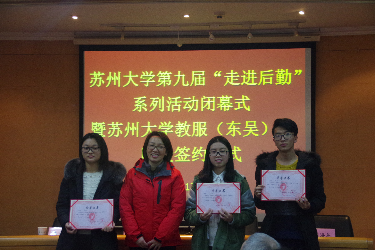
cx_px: 188
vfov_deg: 17.3
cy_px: 125
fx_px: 823
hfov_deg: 25.7
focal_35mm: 79
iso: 3200
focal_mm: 53
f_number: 4.5
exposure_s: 1/60
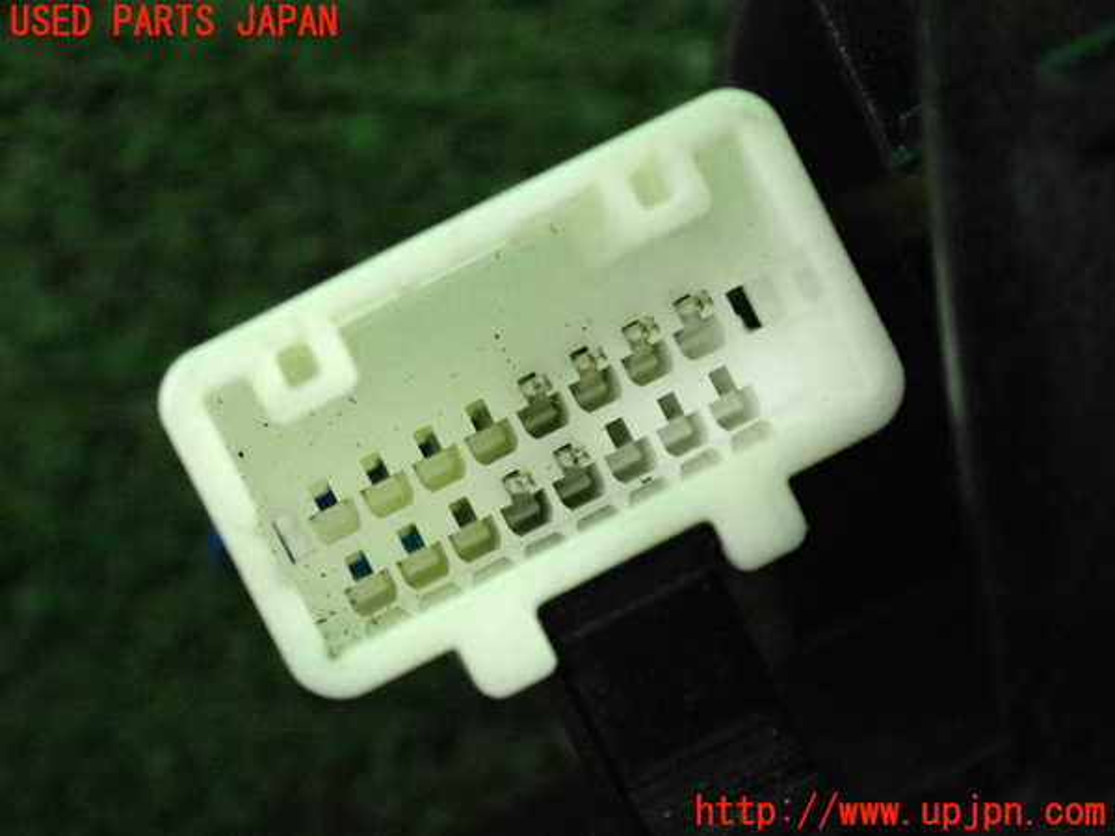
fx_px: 3221
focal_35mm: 100
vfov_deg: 14.8
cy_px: 418
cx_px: 558
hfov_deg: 19.6
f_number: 4.9
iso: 2500
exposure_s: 1/125
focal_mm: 18
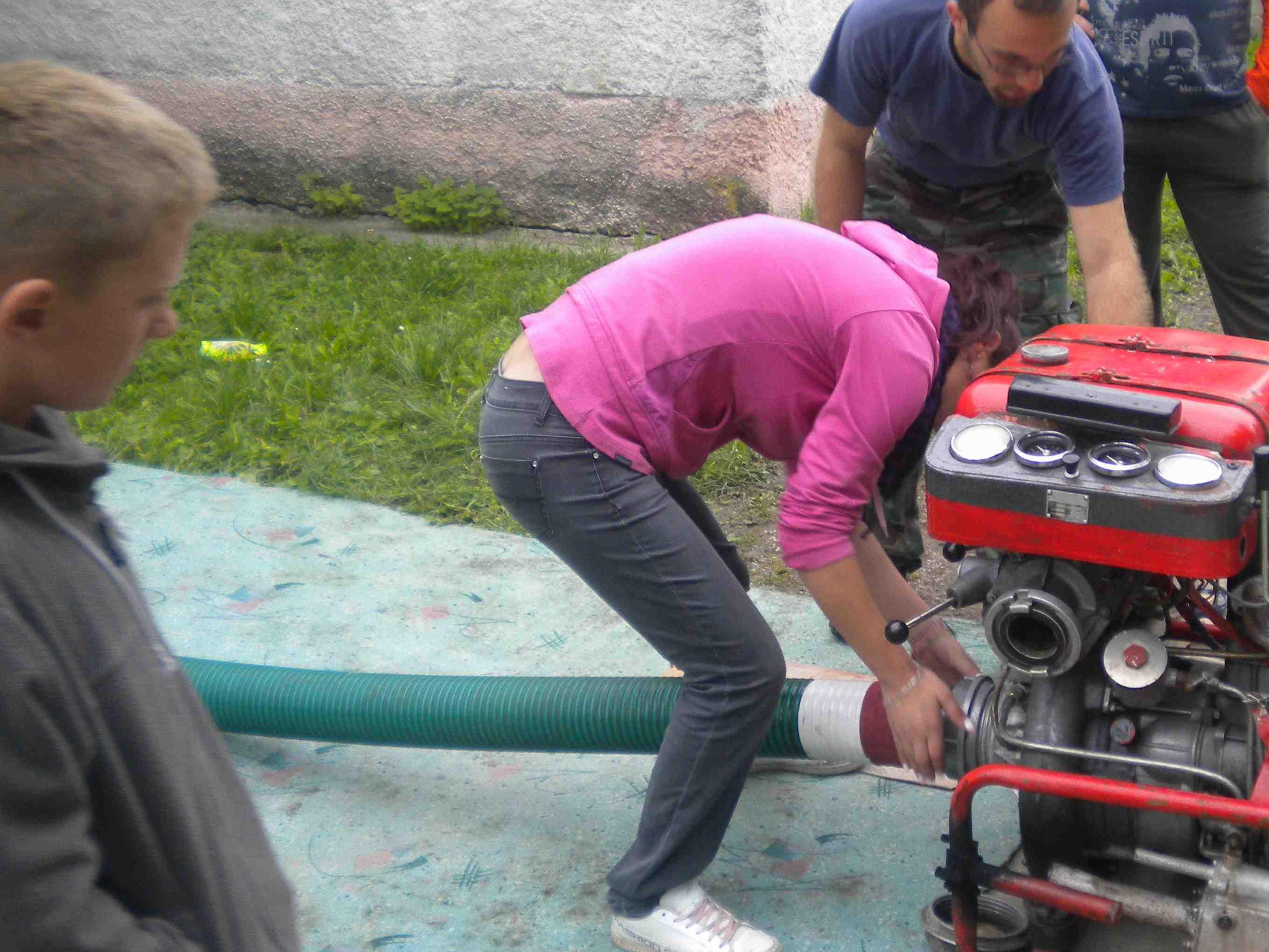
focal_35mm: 55
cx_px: 844
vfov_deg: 26.6
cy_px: 457
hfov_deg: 34.6
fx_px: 2017
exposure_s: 1/60
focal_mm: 7.4
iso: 153
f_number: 3.5
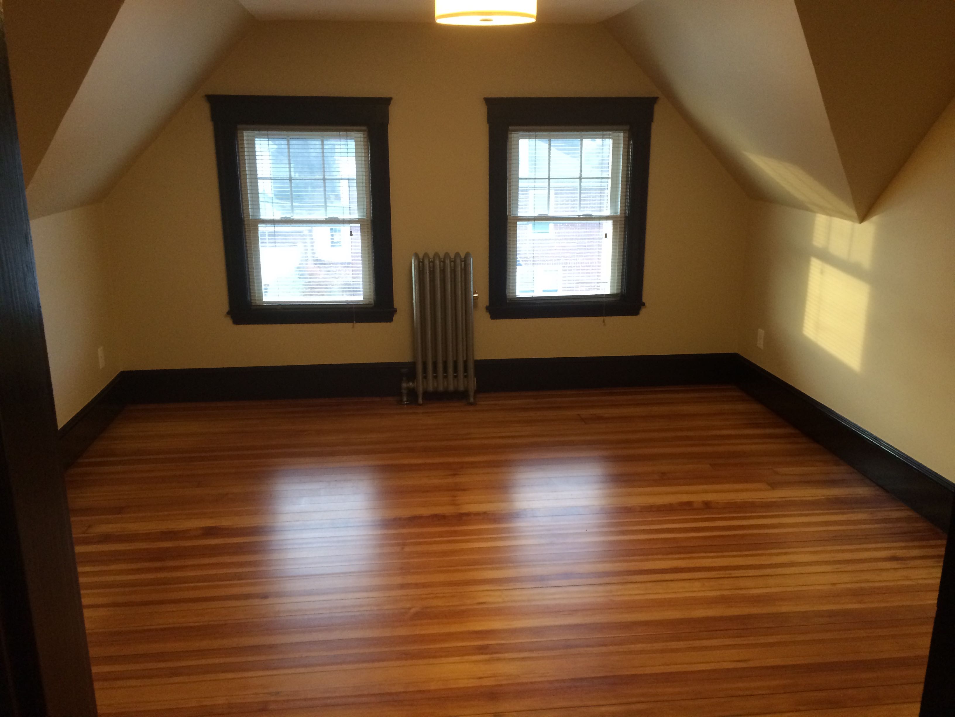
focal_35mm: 30
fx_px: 828
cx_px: 478
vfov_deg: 46.8
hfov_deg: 60.0
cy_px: 358
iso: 200
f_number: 2.2
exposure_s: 1/30
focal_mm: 4.12
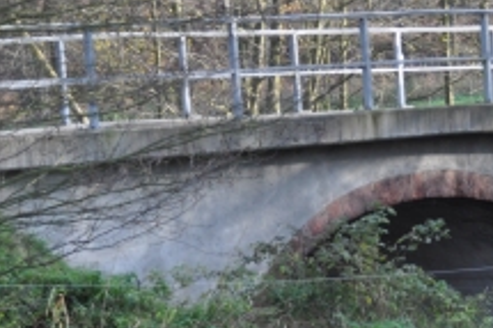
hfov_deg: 6.8
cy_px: 196
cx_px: 427
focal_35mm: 302
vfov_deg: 4.5
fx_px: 4132
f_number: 5.3
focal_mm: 72
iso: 400
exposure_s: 1/320
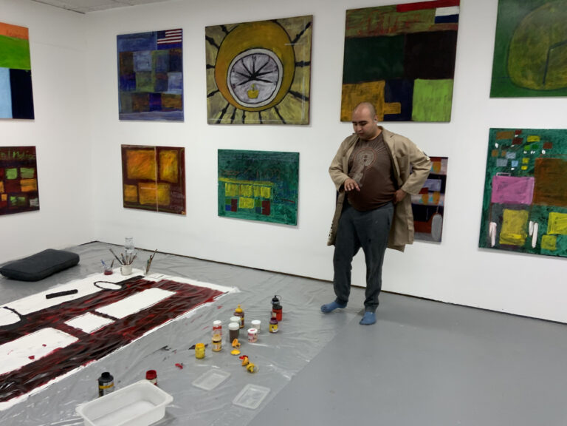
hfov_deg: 61.7
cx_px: 284
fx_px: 475
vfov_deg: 48.2
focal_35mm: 29
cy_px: 213
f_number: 1.8
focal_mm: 3
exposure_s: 1/50
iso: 40
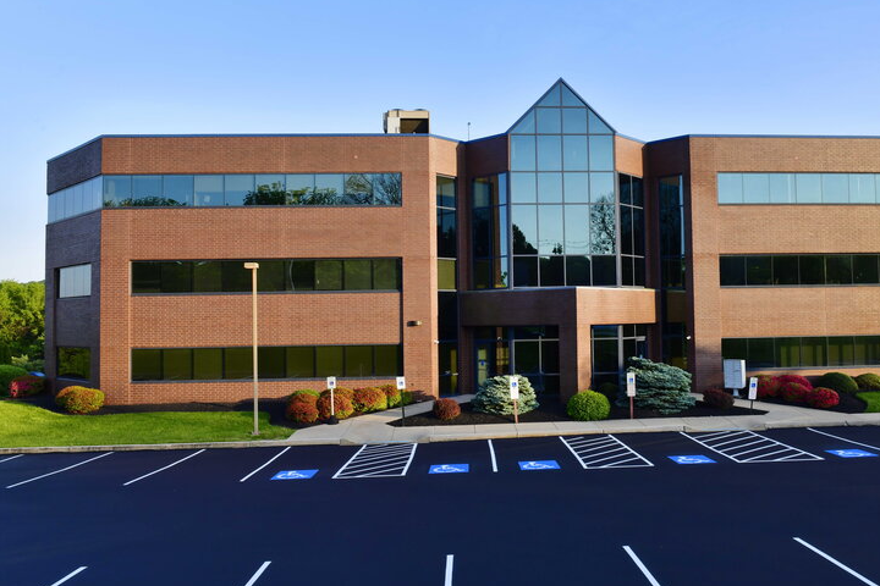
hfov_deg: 61.6
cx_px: 508
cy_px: 293
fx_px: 733
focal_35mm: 30
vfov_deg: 43.6
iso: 320
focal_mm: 24
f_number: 13
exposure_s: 1/200
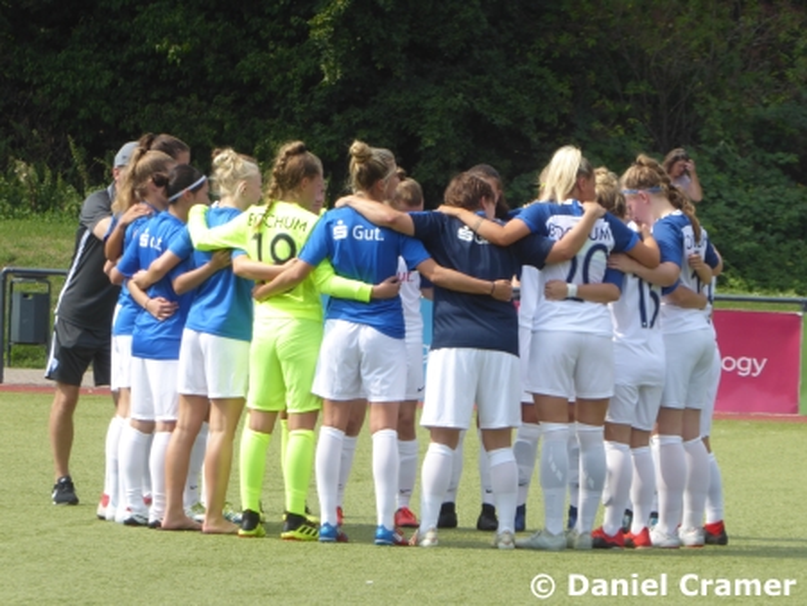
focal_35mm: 431
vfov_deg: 3.5
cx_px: 404
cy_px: 303
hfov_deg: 4.6
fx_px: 10053
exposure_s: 1/200
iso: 80
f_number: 6
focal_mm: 77.3
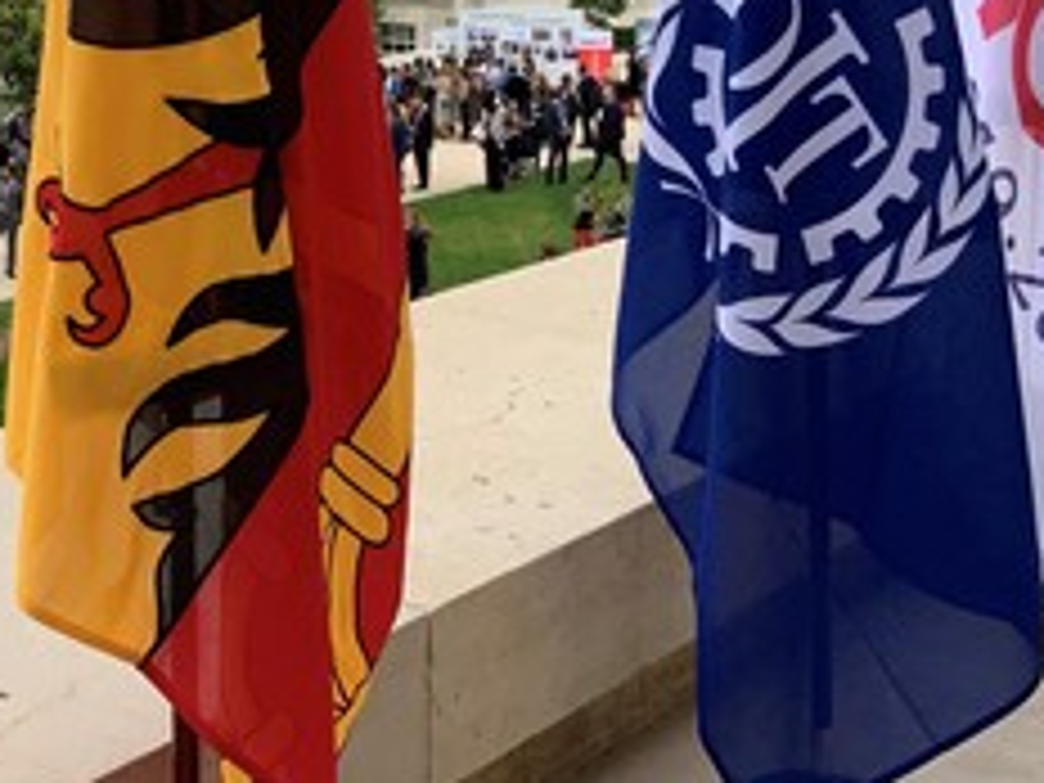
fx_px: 2262
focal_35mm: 75
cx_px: 130
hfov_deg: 25.3
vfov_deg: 19.1
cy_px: 14
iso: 16
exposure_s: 1/519
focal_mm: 3
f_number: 1.8
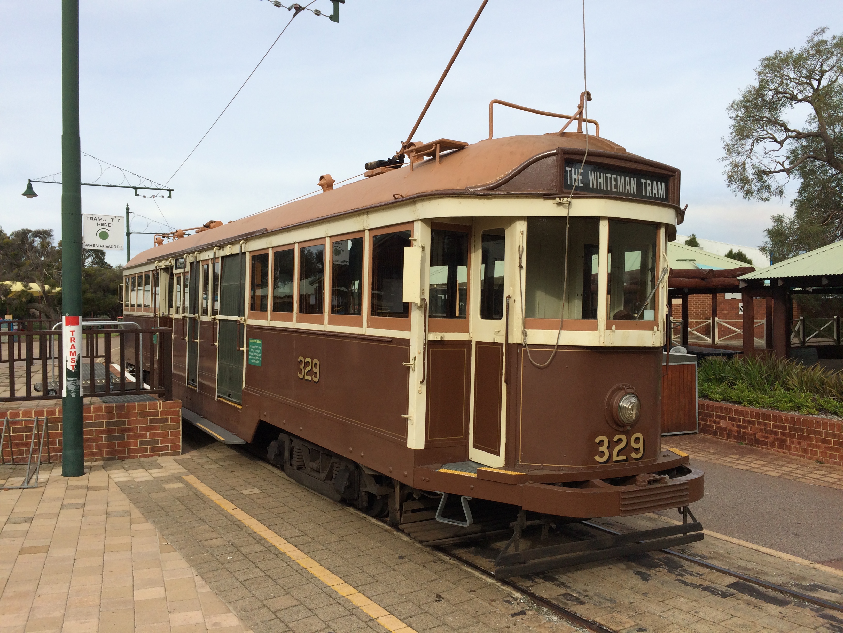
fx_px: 706
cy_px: 316
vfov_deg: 48.2
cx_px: 422
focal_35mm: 29
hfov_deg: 61.7
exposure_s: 1/1520
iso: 32
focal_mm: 4.15
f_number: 2.2
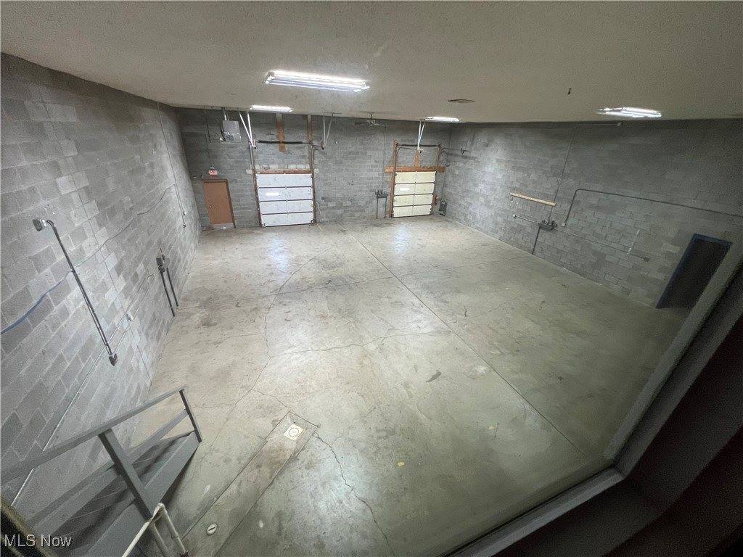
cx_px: 372
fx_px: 279
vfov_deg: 89.9
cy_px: 278
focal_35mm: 13
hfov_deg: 106.2
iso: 320
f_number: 1.8
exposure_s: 1/60
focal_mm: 1.57
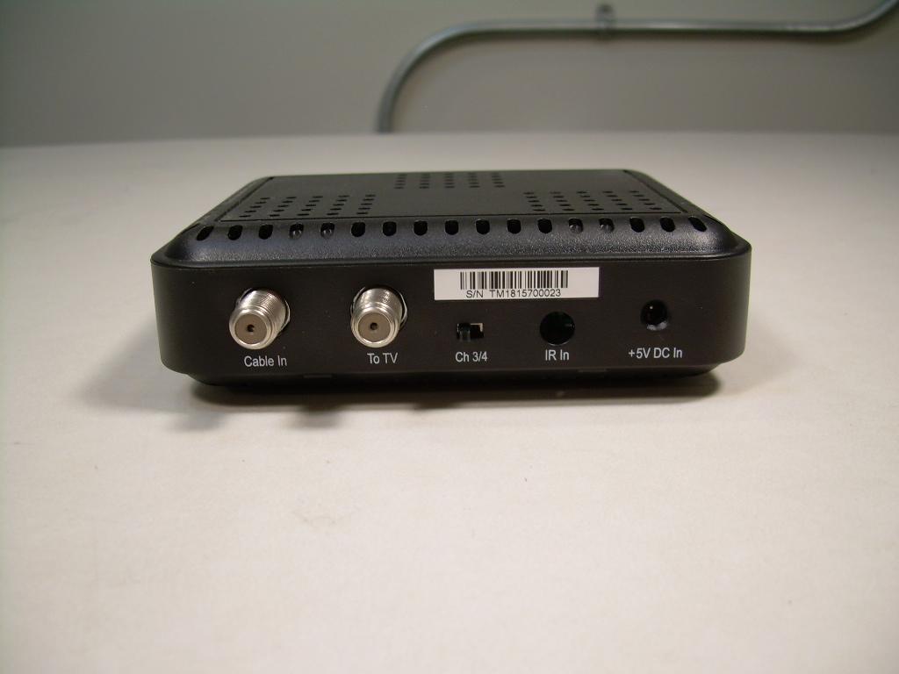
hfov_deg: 49.0
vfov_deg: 37.7
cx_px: 450
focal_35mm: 38
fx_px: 987
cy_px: 337
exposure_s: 1/38.9
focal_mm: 6.3
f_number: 2.8
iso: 50
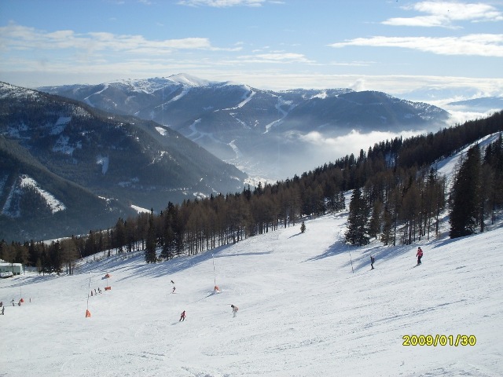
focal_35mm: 38
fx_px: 552
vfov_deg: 37.7
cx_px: 252
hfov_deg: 49.0
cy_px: 188
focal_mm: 6.3
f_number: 8.4
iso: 80
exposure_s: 1/350
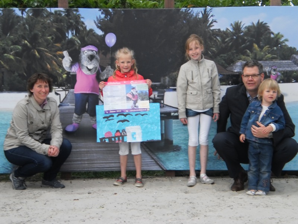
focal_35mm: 99
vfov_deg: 14.9
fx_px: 852
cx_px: 149
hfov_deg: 19.8
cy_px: 112
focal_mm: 17.3
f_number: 5.7
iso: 100
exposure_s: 1/80
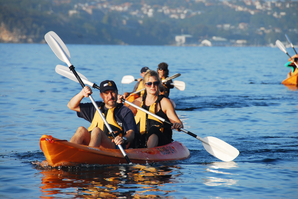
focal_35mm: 300
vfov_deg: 4.6
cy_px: 100
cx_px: 149
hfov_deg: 6.9
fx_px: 2486
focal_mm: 200
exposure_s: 1/200
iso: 100
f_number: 7.1
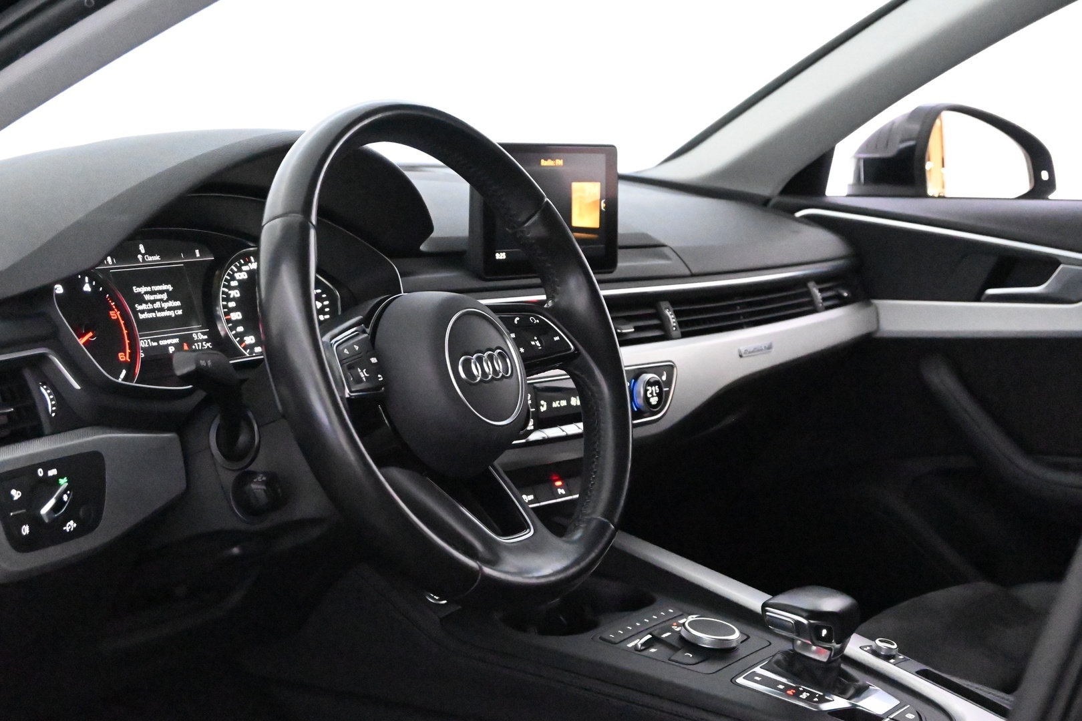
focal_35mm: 66
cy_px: 360
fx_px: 1984
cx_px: 541
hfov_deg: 30.5
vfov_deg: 20.6
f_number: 6
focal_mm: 44
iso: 25600
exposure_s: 1/80
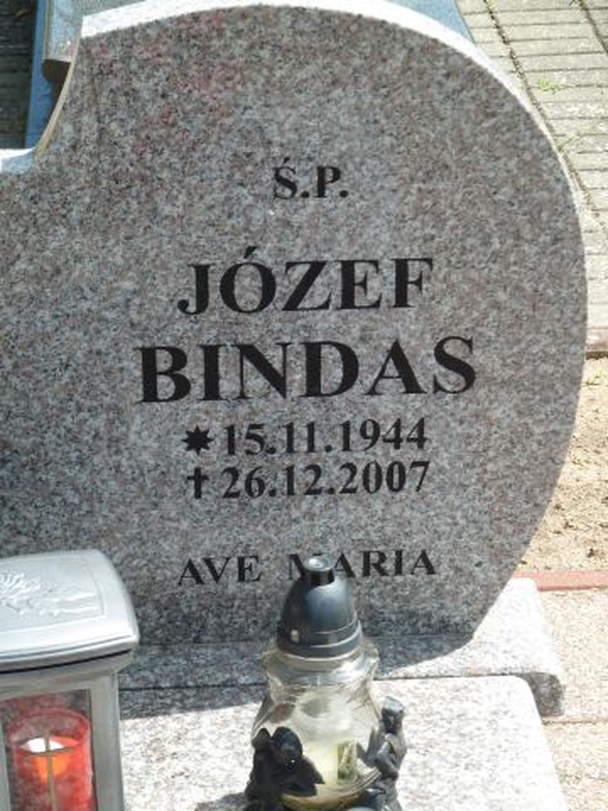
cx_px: 304
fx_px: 2436
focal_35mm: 104
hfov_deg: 14.2
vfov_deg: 18.9
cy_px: 406
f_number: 4.3
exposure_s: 1/250
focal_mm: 17
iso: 80
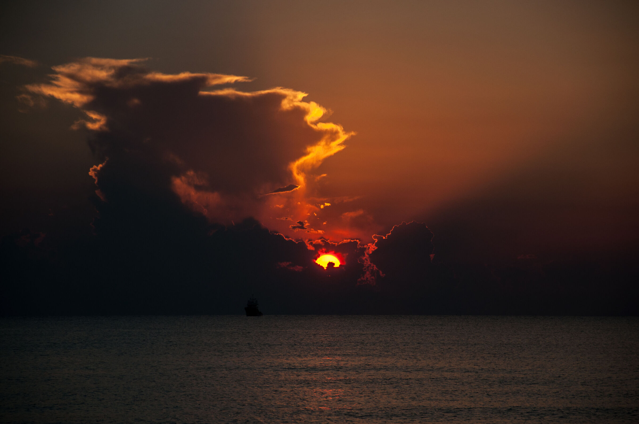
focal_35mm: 158
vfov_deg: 8.7
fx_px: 2792
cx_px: 320
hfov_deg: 13.1
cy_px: 212
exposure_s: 1/1250
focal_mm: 105
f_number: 5.6
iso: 200
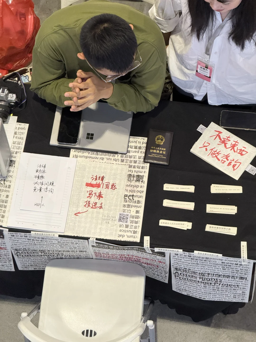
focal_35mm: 120
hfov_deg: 12.3
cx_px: 128
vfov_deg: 16.4
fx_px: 1183
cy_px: 171
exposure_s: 1/50
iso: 400
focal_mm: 15.66
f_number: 2.8
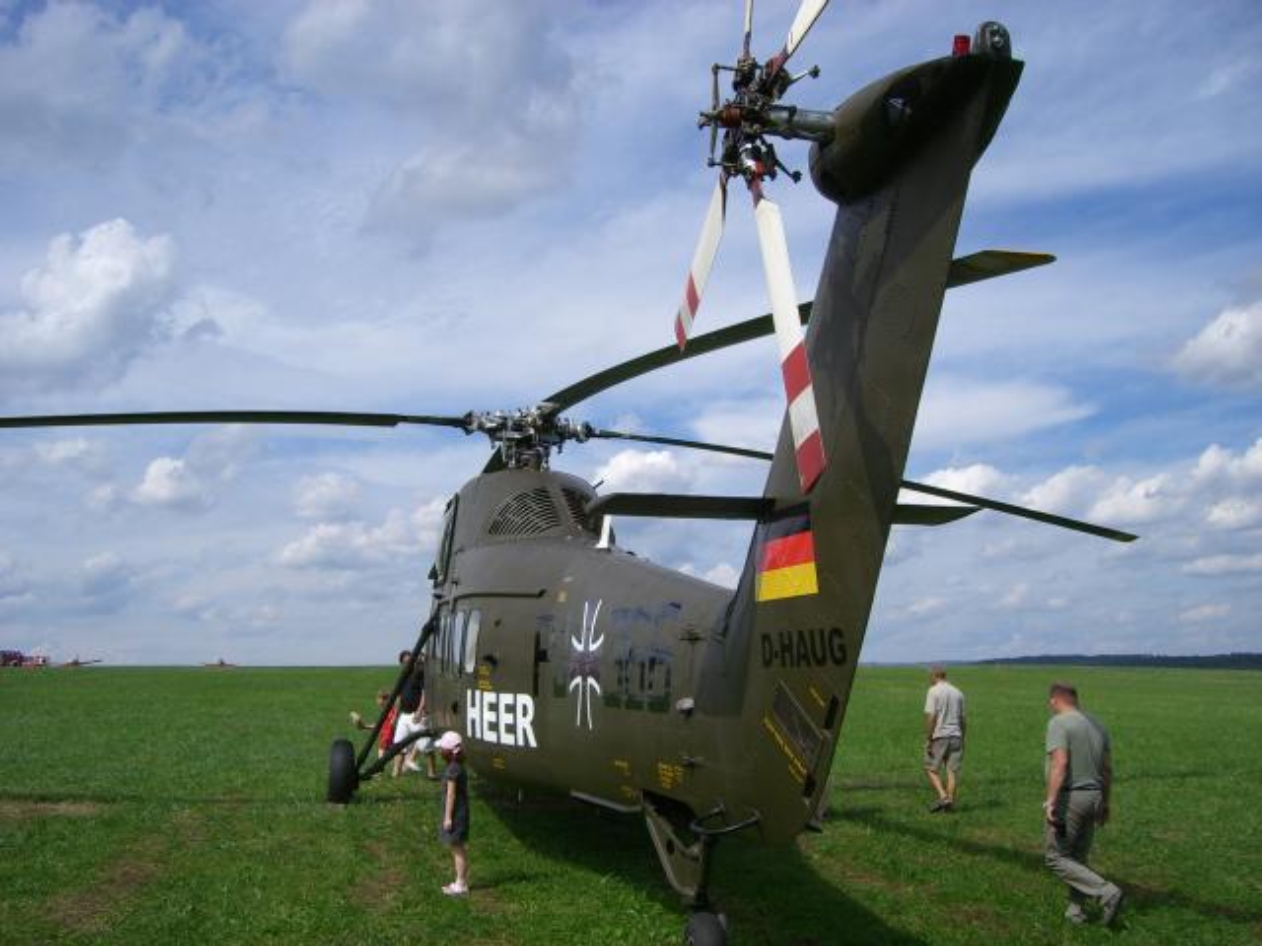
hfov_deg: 49.0
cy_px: 473
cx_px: 631
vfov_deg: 37.7
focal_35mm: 38
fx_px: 1385
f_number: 4.3
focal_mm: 6.2
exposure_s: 1/1000
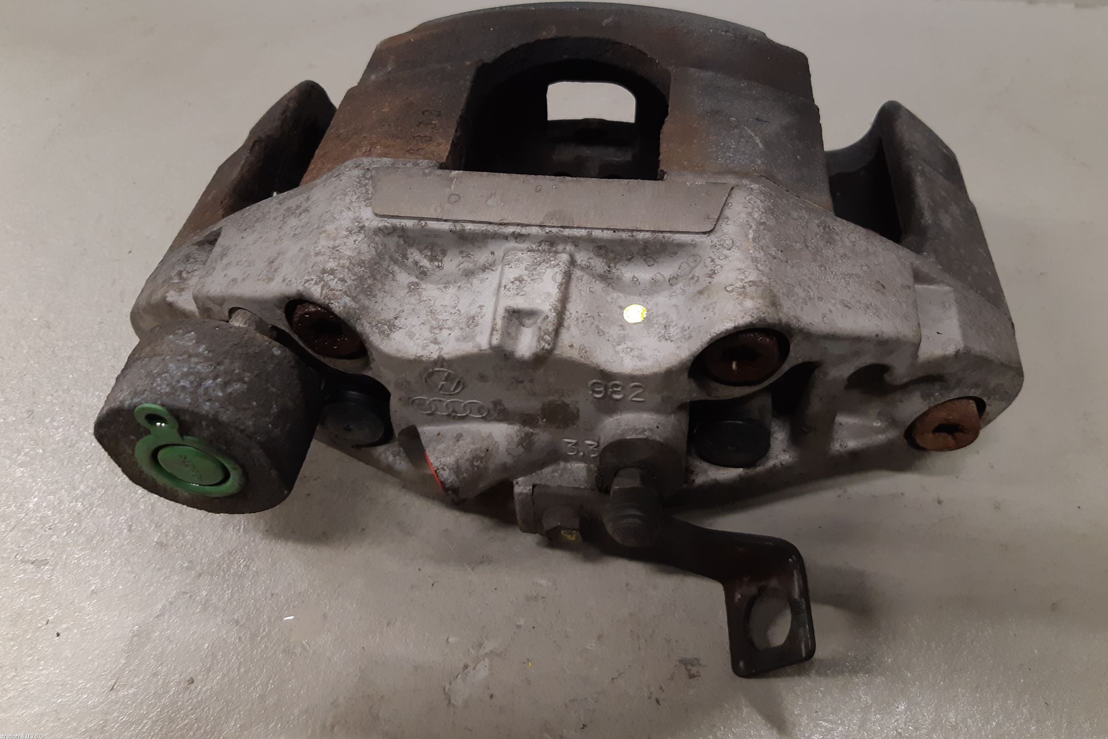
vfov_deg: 46.2
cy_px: 311
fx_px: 862
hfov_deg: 65.5
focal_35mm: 28
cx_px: 560
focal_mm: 3.93
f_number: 1.7
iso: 125
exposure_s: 1/50
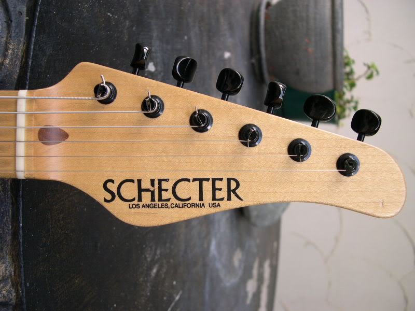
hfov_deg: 49.0
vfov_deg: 37.7
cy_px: 156
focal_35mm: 38
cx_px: 208
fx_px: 456
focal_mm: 8
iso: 100
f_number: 2.8
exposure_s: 1/52.4
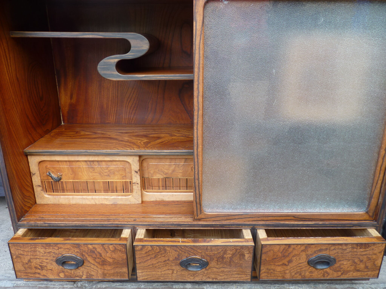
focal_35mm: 27
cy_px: 144
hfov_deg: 65.3
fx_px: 301
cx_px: 193
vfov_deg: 51.4
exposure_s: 1/40
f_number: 2.8
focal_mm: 4.8
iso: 80
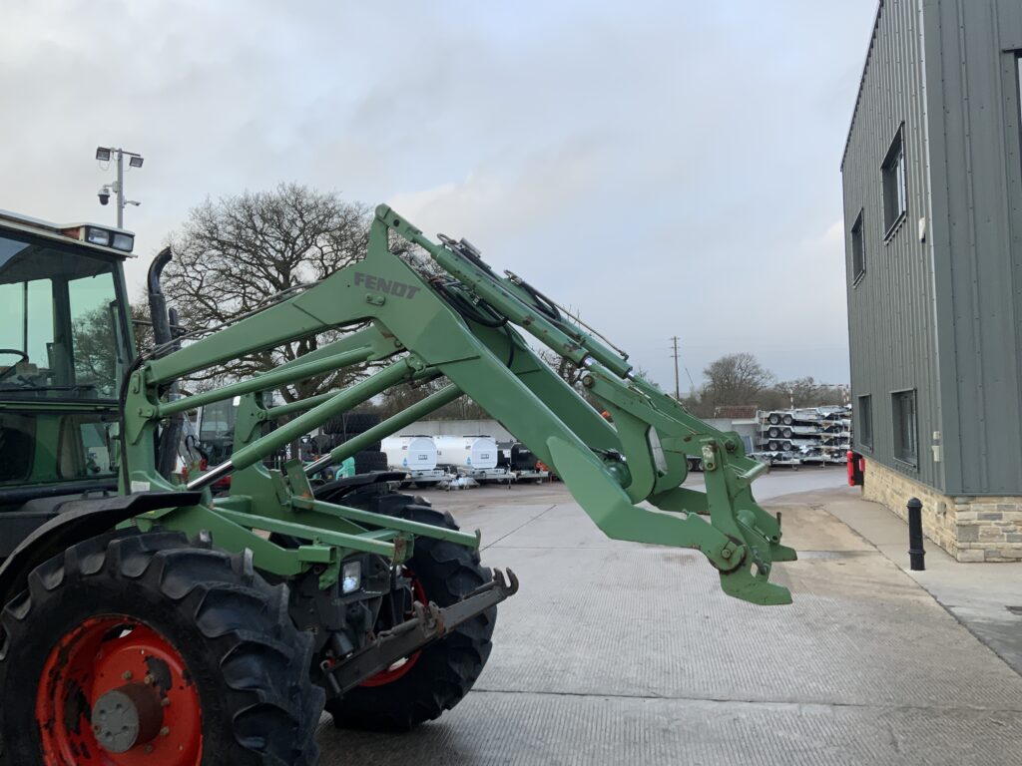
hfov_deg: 61.7
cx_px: 511
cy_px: 383
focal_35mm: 29
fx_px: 856
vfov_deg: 48.2
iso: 16
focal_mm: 3
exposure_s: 1/144
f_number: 1.8
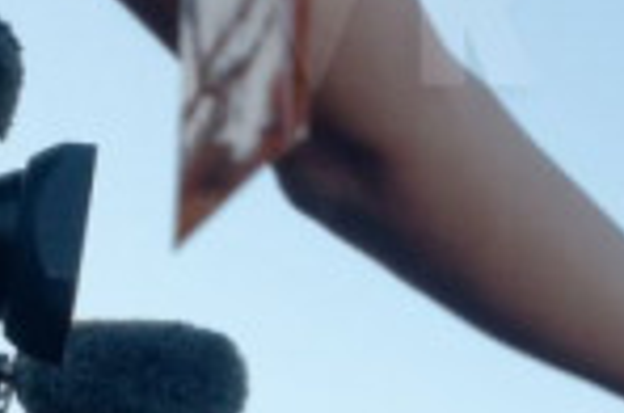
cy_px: 792
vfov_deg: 6.8
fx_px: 3355
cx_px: 1172
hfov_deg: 10.0
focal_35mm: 194
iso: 250
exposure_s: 1/200
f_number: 7.1
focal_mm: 24
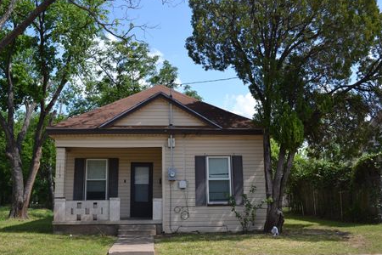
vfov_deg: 33.4
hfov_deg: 48.4
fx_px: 424
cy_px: 118
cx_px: 177
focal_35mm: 40
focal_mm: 24
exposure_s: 1/200
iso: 100
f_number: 7.1
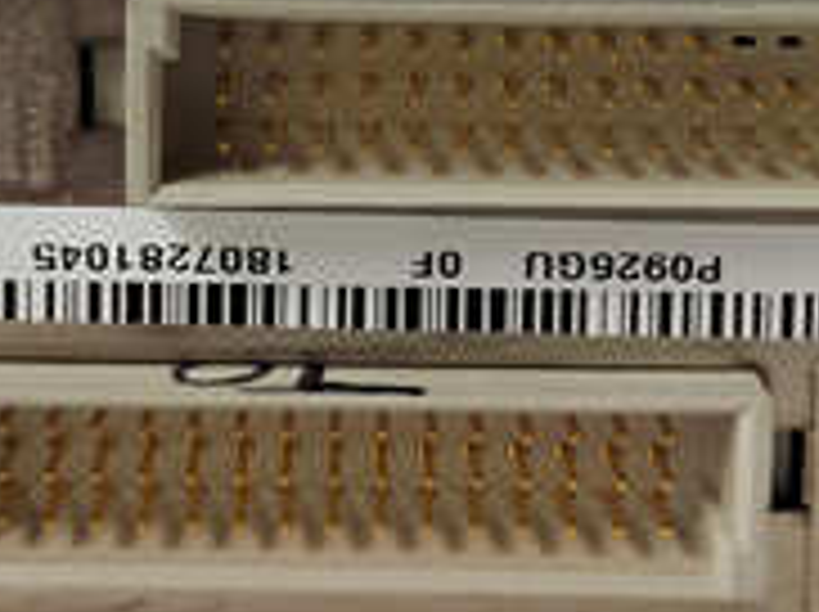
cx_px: 306
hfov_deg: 25.6
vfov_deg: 18.4
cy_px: -104
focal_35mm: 76
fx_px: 1796
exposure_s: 1/120
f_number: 1.9
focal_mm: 5.52
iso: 353
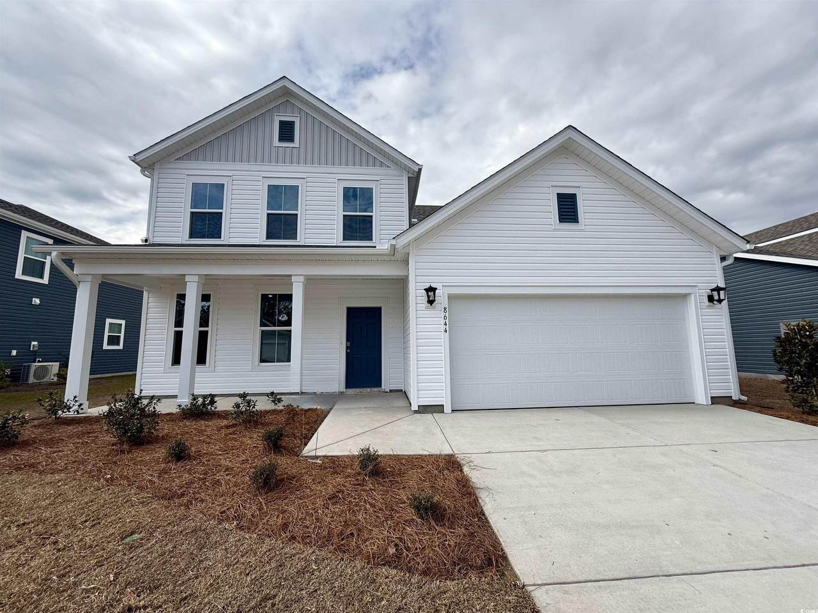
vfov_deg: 85.7
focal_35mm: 14
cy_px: 306
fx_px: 331
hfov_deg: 102.1
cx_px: 409
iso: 50
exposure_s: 1/2237
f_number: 2.2
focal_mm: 2.22
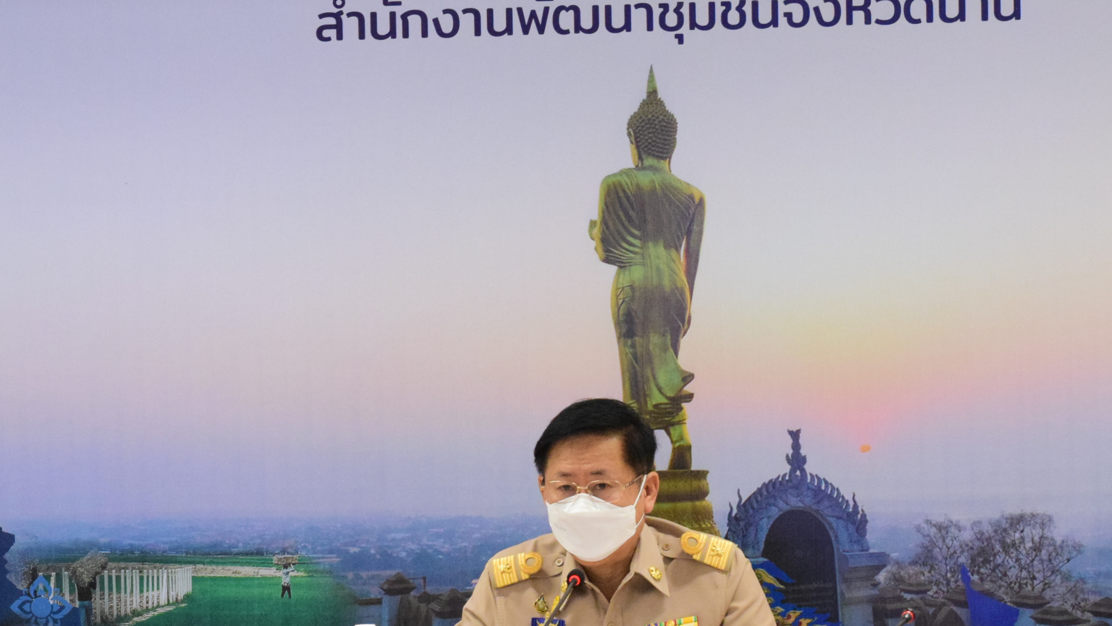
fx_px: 3774
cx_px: 486
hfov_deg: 16.8
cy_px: 447
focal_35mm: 128
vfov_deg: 9.5
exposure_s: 1/100
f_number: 7.1
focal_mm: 50
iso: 3200
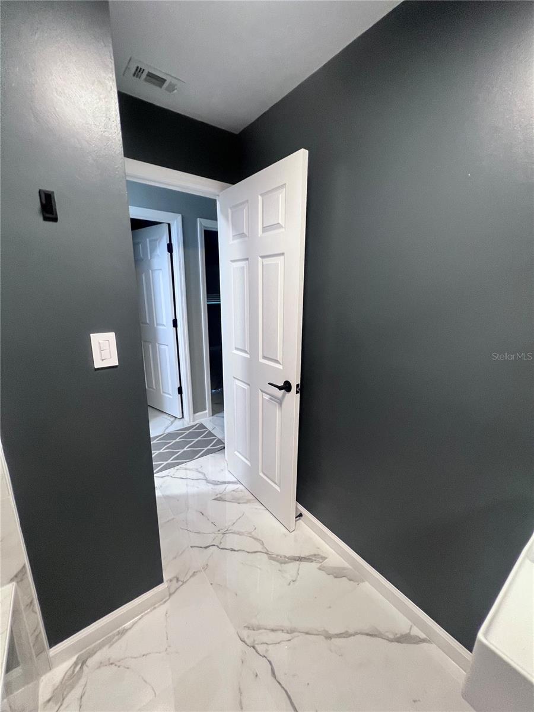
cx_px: 267
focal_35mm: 13
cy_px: 356
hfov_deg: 89.9
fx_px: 267
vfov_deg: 106.2
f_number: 1.8
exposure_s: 1/60
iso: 320
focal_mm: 1.57
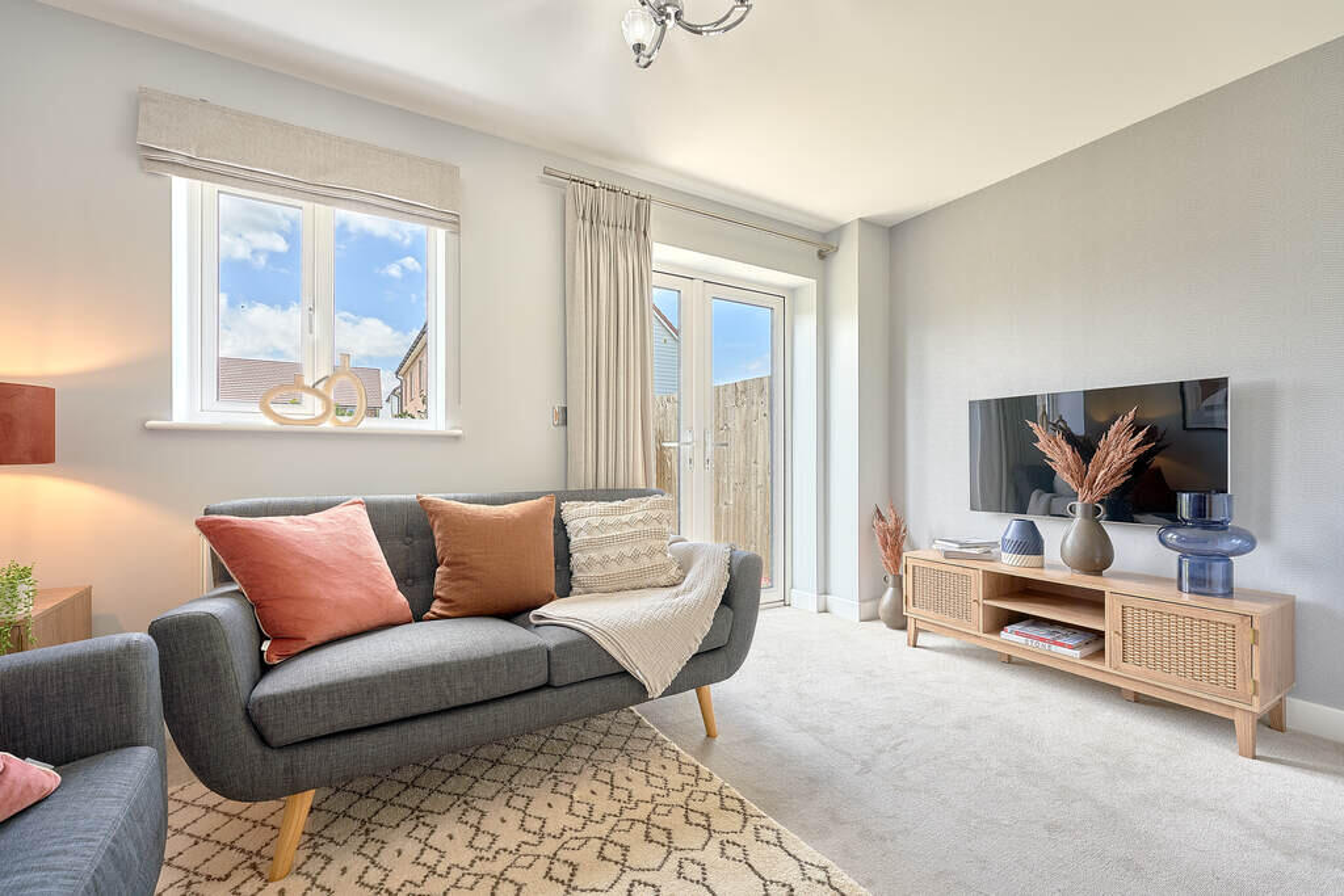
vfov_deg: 78.5
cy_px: 448
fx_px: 549
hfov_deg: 101.5
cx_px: 672
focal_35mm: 15
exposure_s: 1/20
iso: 100
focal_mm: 14.7
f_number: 7.1
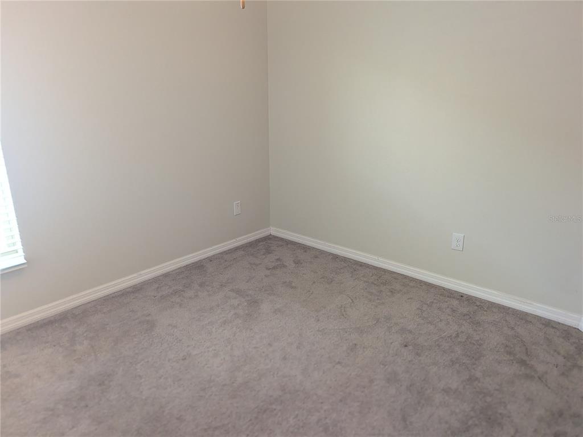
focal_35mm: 24
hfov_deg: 71.6
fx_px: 404
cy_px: 218
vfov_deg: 56.8
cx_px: 292
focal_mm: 4.53
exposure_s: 1/120
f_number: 1.7
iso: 370
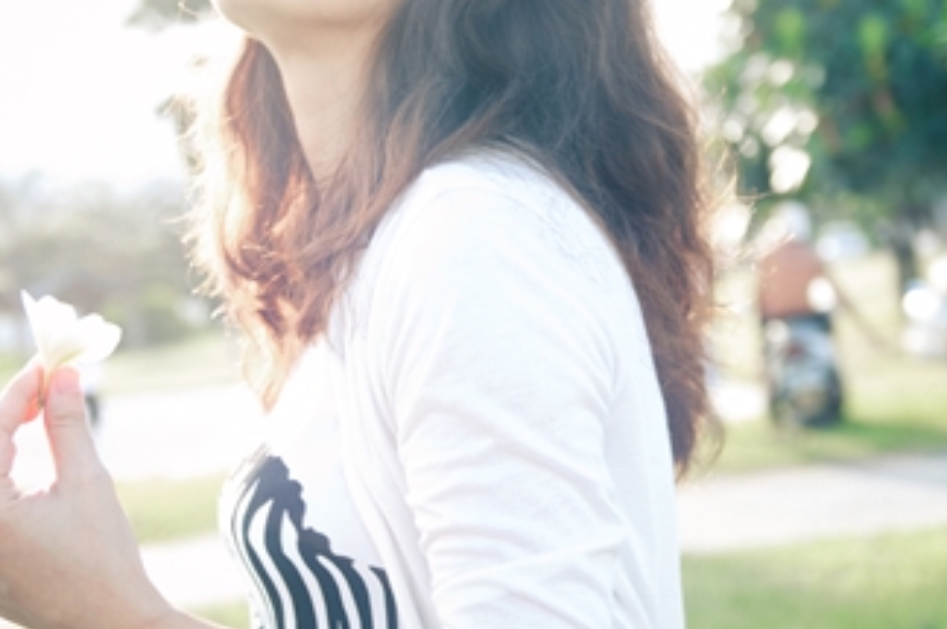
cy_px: 257
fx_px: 2338
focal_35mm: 89
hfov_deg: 22.9
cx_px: 552
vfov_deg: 15.3
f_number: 3.2
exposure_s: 1/160
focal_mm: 36
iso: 100
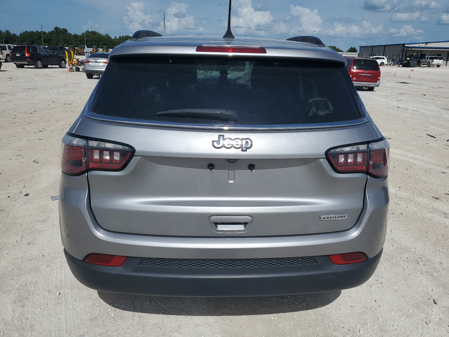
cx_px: 227
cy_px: 169
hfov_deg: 65.3
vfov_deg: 51.4
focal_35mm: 27
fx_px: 350
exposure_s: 1/10000
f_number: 1.5
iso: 51
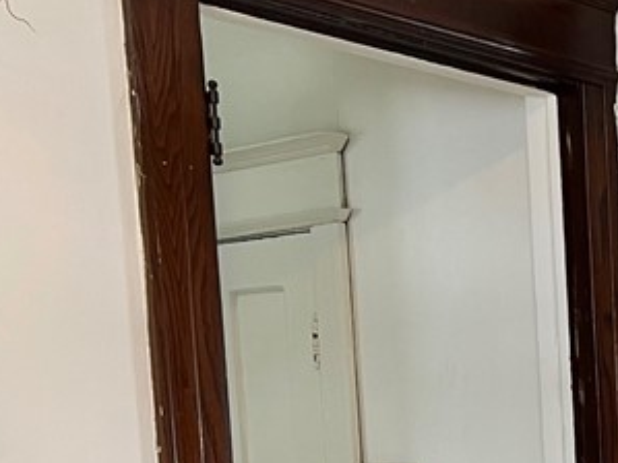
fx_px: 1588
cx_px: 878
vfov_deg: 15.7
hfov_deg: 19.6
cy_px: 622
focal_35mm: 89
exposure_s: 1/60
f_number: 1.5
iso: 80
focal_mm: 5.7
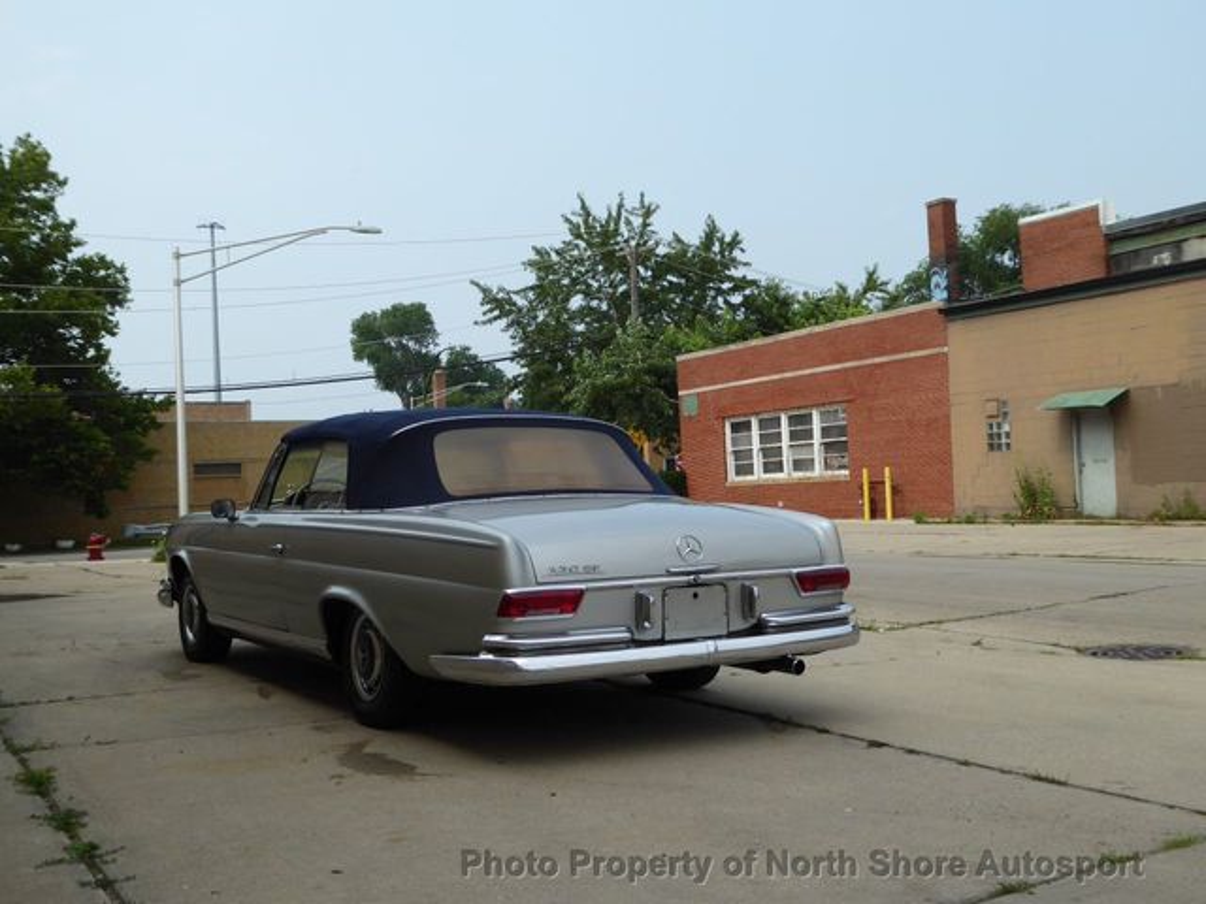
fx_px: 1254
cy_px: 452
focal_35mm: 36
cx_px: 603
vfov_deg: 39.7
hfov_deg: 51.4
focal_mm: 6.3
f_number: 3.7
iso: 100
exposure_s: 1/800
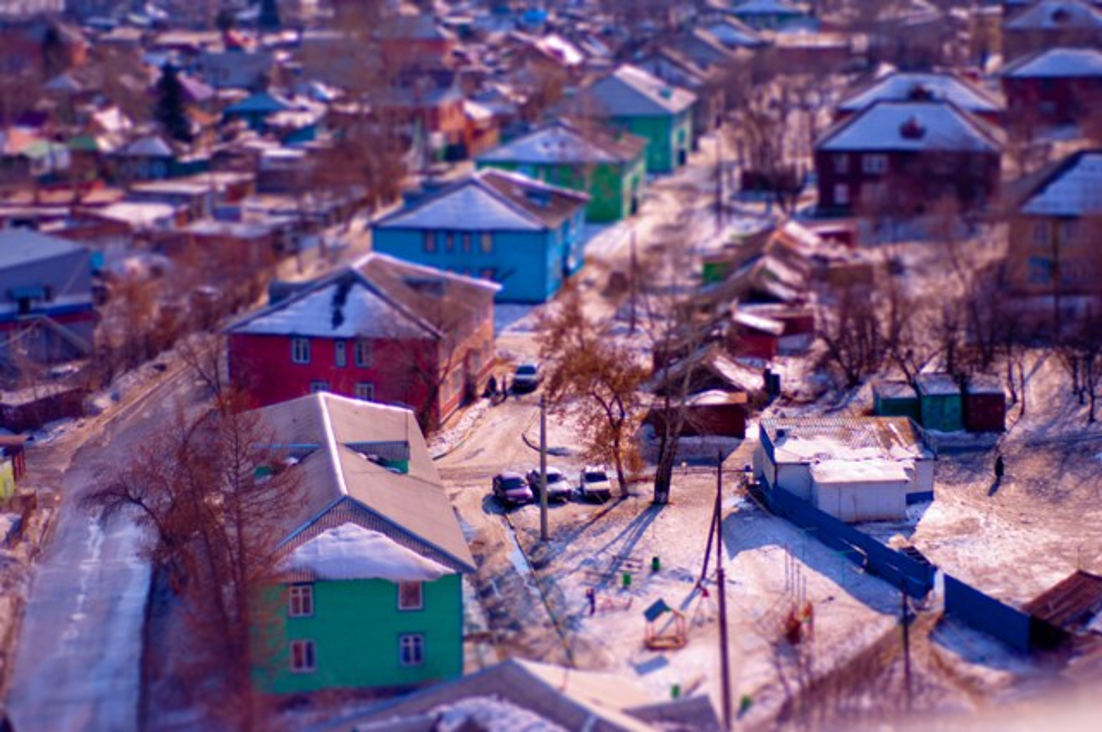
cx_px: 551
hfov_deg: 27.0
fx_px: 2293
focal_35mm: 75
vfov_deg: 18.1
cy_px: 366
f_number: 1.8
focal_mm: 50
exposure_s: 1/4000
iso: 125
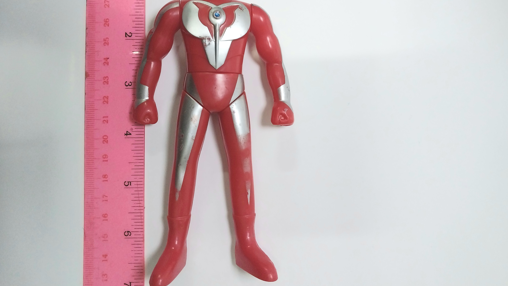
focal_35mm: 29
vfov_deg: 39.9
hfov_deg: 66.1
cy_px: 109
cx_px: 250
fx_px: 391
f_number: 1.8
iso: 400
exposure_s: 1/50
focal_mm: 4
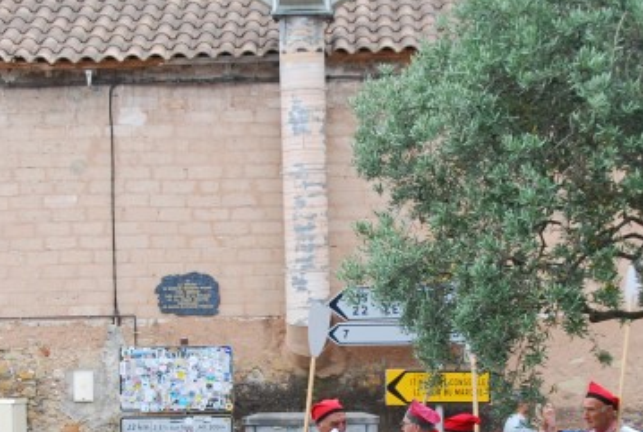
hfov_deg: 18.8
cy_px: 376
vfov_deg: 12.6
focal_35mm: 108
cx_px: 334
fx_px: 1937
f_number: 8
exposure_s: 1/250
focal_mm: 29
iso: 400
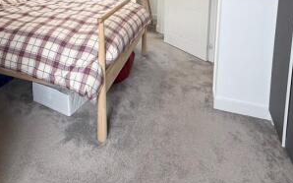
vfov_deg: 36.8
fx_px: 231
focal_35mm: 29
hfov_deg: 63.7
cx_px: 110
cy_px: -15
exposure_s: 1/99
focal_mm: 2.22
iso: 100
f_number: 2.2
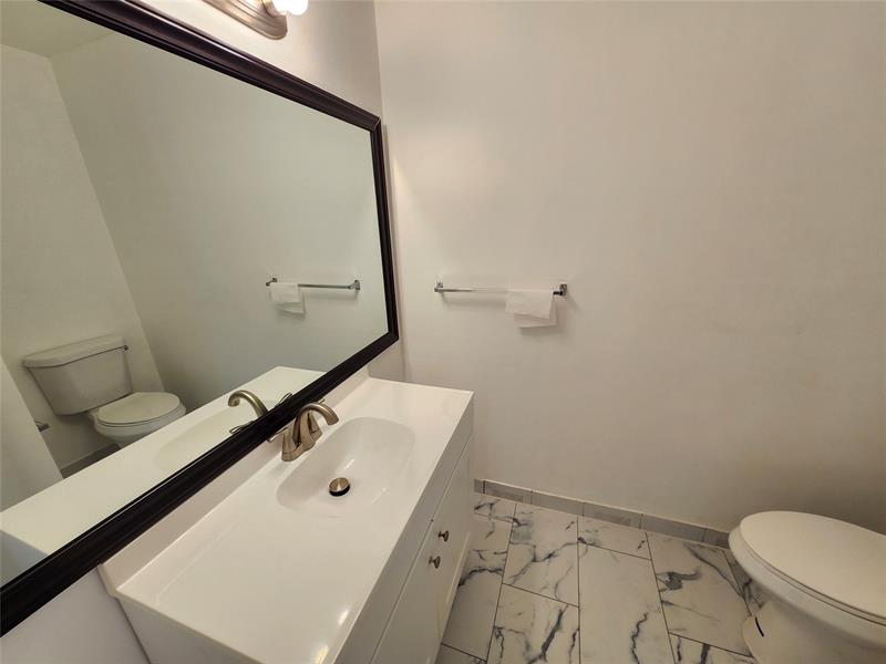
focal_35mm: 13
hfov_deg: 106.2
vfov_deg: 89.9
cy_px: 332
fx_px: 333
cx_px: 443
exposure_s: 1/60
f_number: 2.2
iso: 50
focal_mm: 1.74
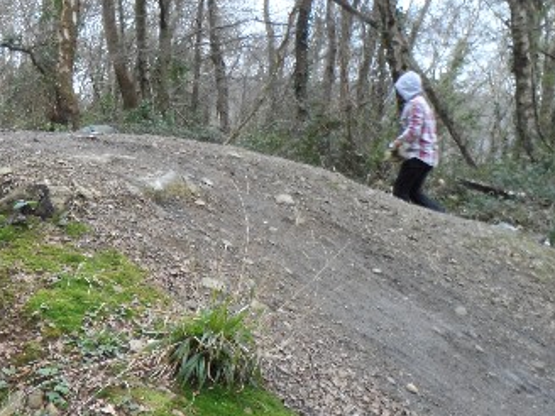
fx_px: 946
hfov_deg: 29.9
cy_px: 214
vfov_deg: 24.8
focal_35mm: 59
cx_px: -33
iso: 100
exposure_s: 1/30
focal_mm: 4.9
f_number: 3.3
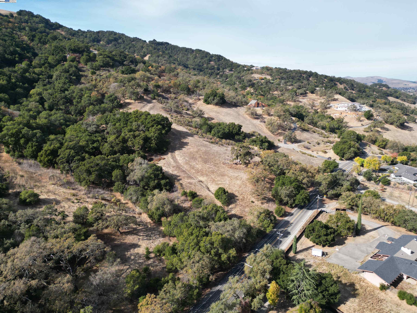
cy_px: 156
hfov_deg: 71.6
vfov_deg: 56.8
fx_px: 289
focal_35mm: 24
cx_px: 208
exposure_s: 1/2500
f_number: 1.7
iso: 140
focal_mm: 6.72
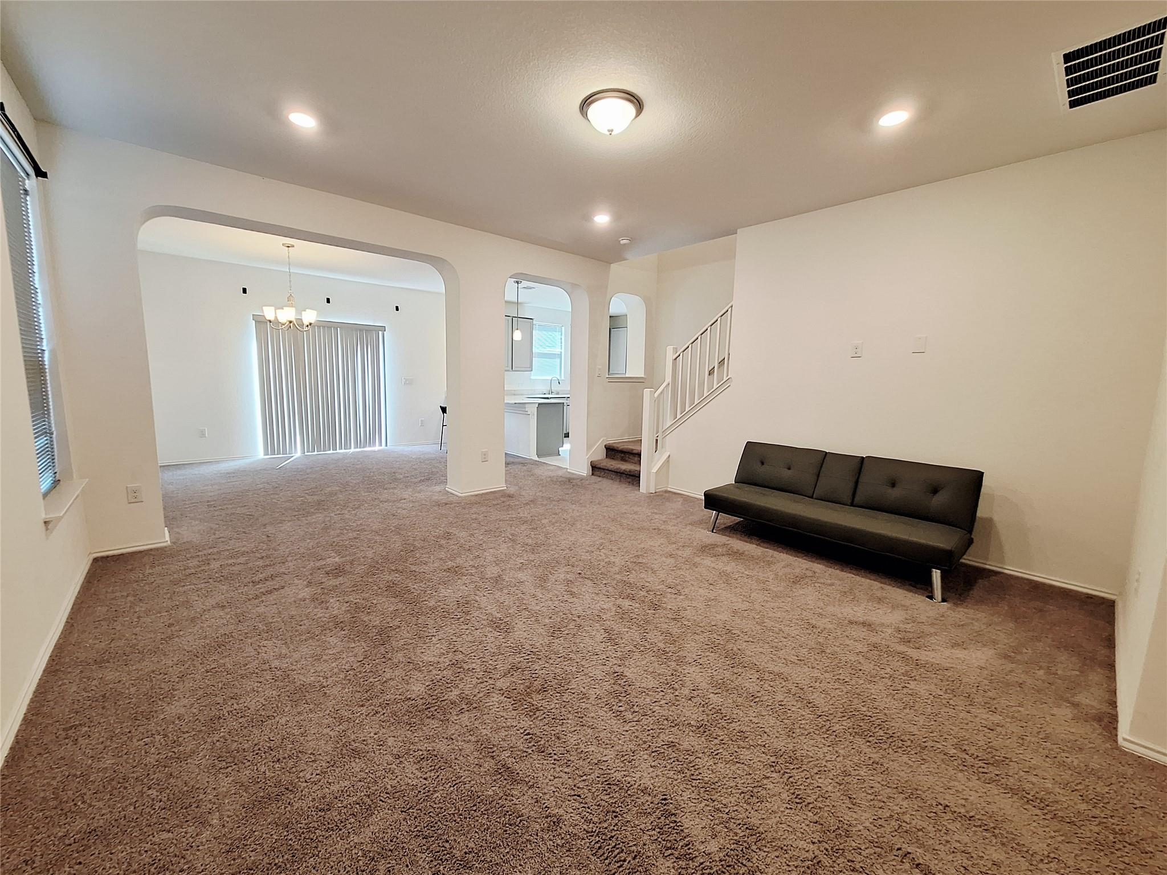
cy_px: 438
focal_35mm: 13
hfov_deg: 106.2
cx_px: 584
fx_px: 438
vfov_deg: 89.9
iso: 125
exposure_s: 1/40
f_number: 2.2
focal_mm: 1.74
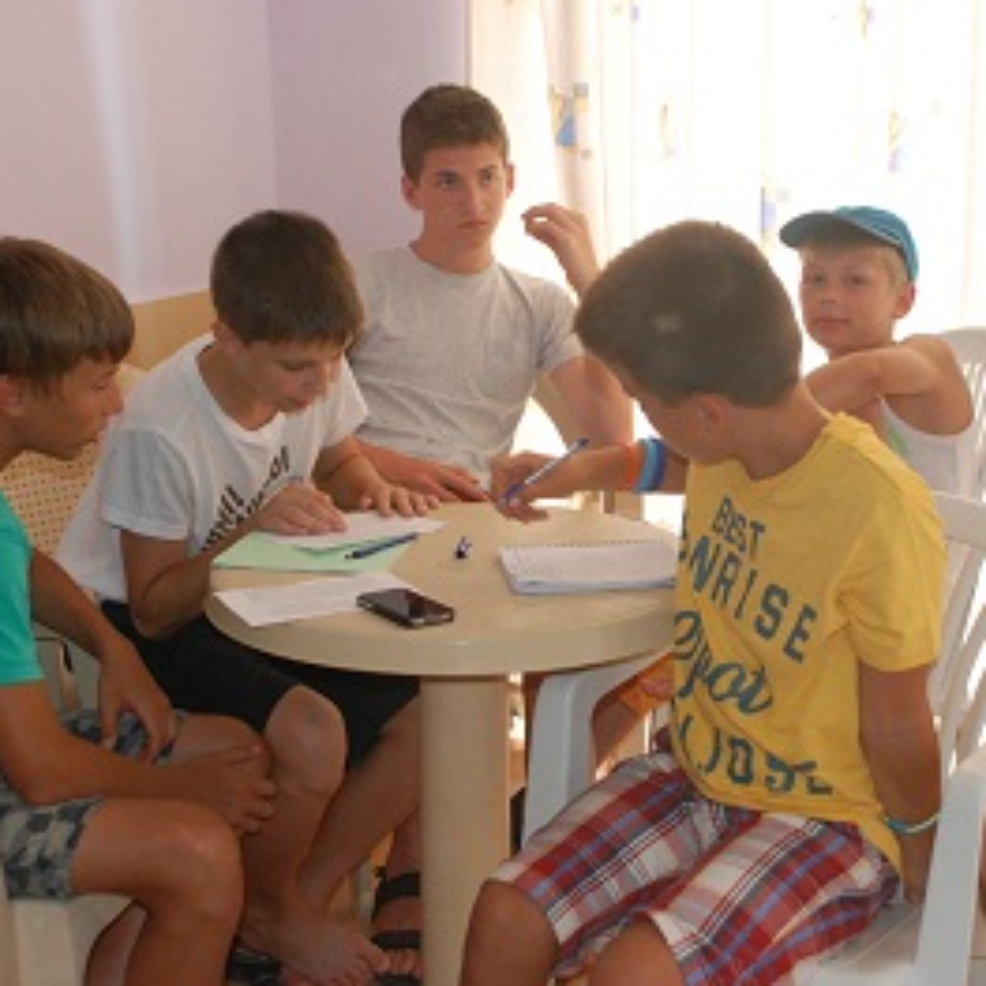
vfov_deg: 27.7
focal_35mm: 62
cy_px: 489
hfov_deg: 27.7
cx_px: 566
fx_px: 1998
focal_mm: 32
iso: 800
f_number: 4.8
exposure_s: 1/60
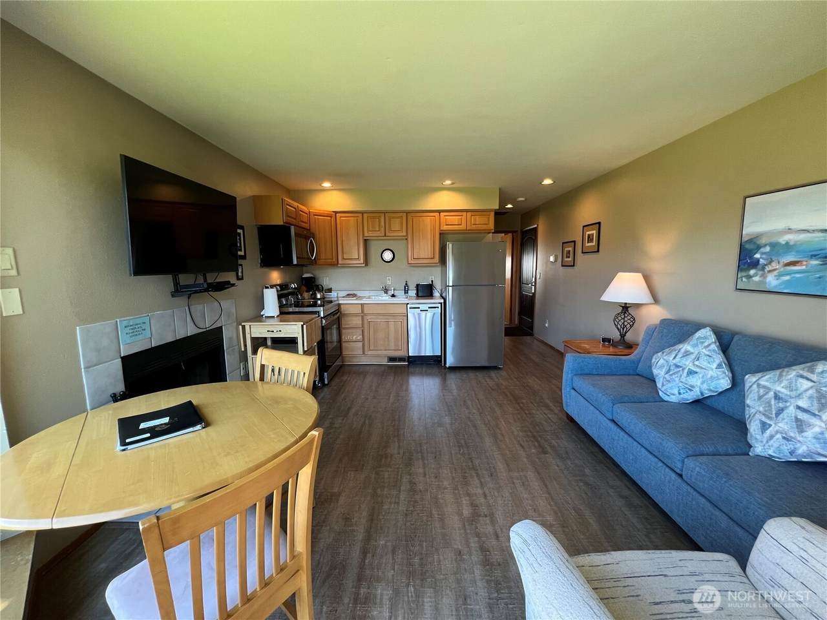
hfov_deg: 106.2
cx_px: 414
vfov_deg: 89.9
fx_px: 311
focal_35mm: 13
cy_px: 310
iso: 200
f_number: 1.8
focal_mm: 1.57
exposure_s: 1/120
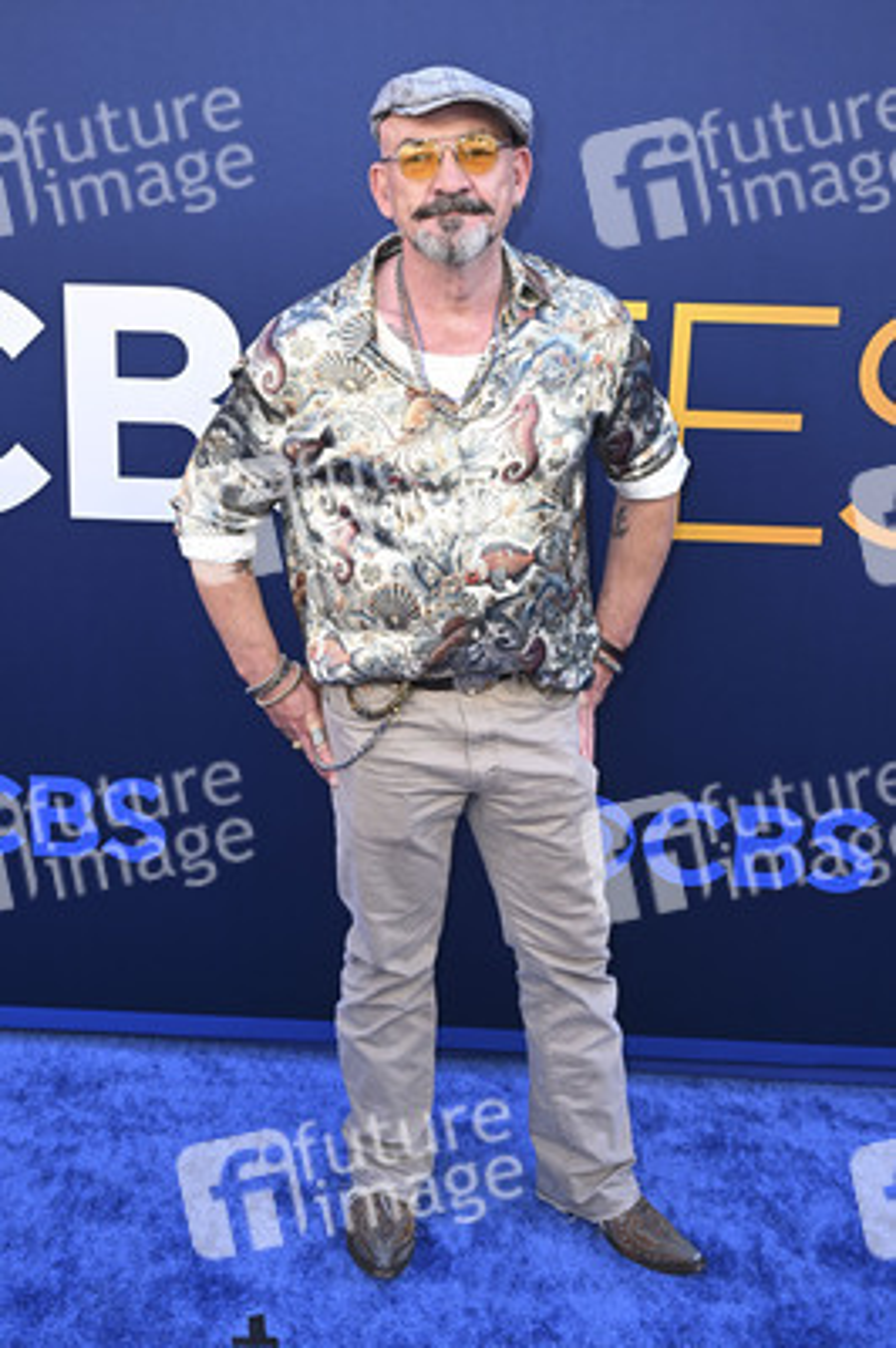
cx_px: 448
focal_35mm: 36
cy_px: 674
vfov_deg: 53.2
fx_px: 1346
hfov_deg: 36.8
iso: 500
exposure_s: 1/200
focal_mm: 36
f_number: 5.6
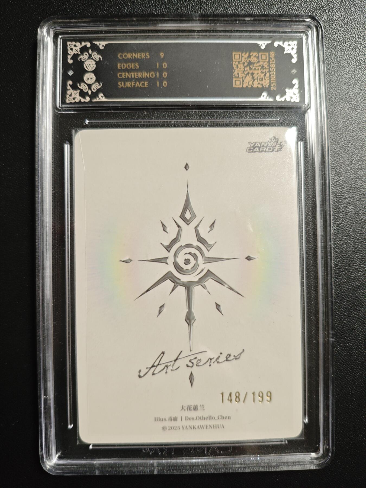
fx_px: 367
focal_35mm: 26
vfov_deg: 67.3
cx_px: 183
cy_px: 244
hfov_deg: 53.1
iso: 400
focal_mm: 4.94
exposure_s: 1/100
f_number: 1.5
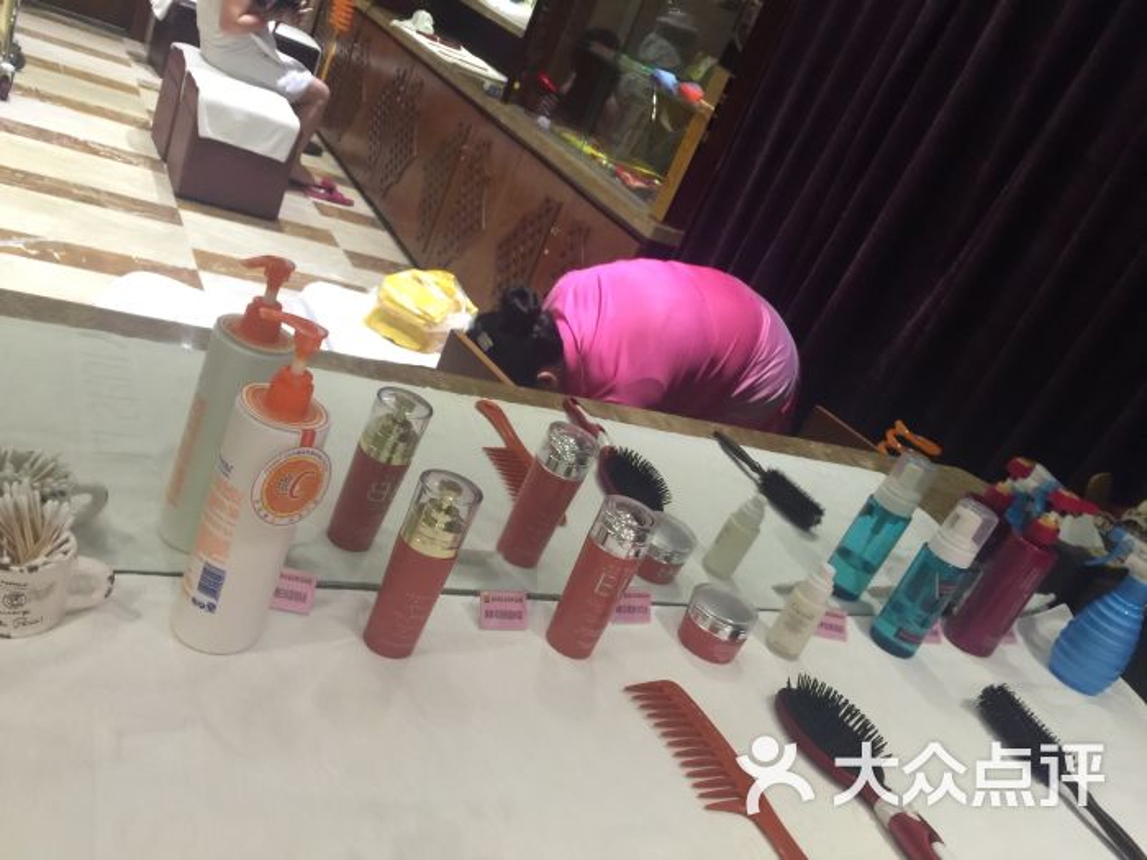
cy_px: 430
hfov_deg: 61.7
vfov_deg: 48.2
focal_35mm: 29
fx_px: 961
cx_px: 574
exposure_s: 1/4
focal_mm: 4.15
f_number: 2.2
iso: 64
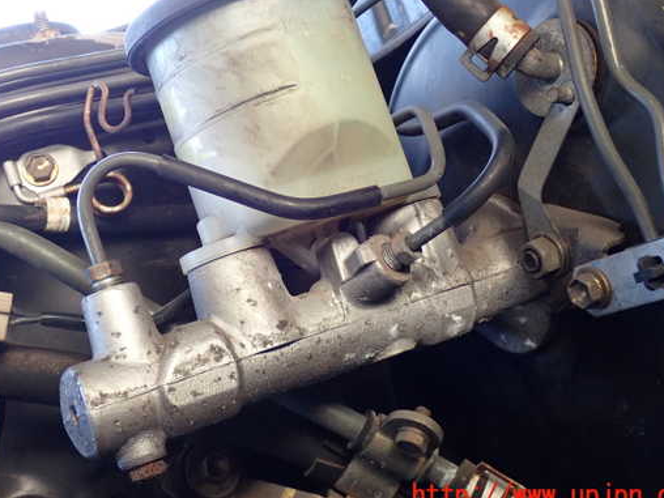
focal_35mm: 59
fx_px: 1132
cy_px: 218
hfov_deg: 32.7
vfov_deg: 24.8
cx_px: 315
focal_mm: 9.01
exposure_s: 1/125
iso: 500
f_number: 3.2
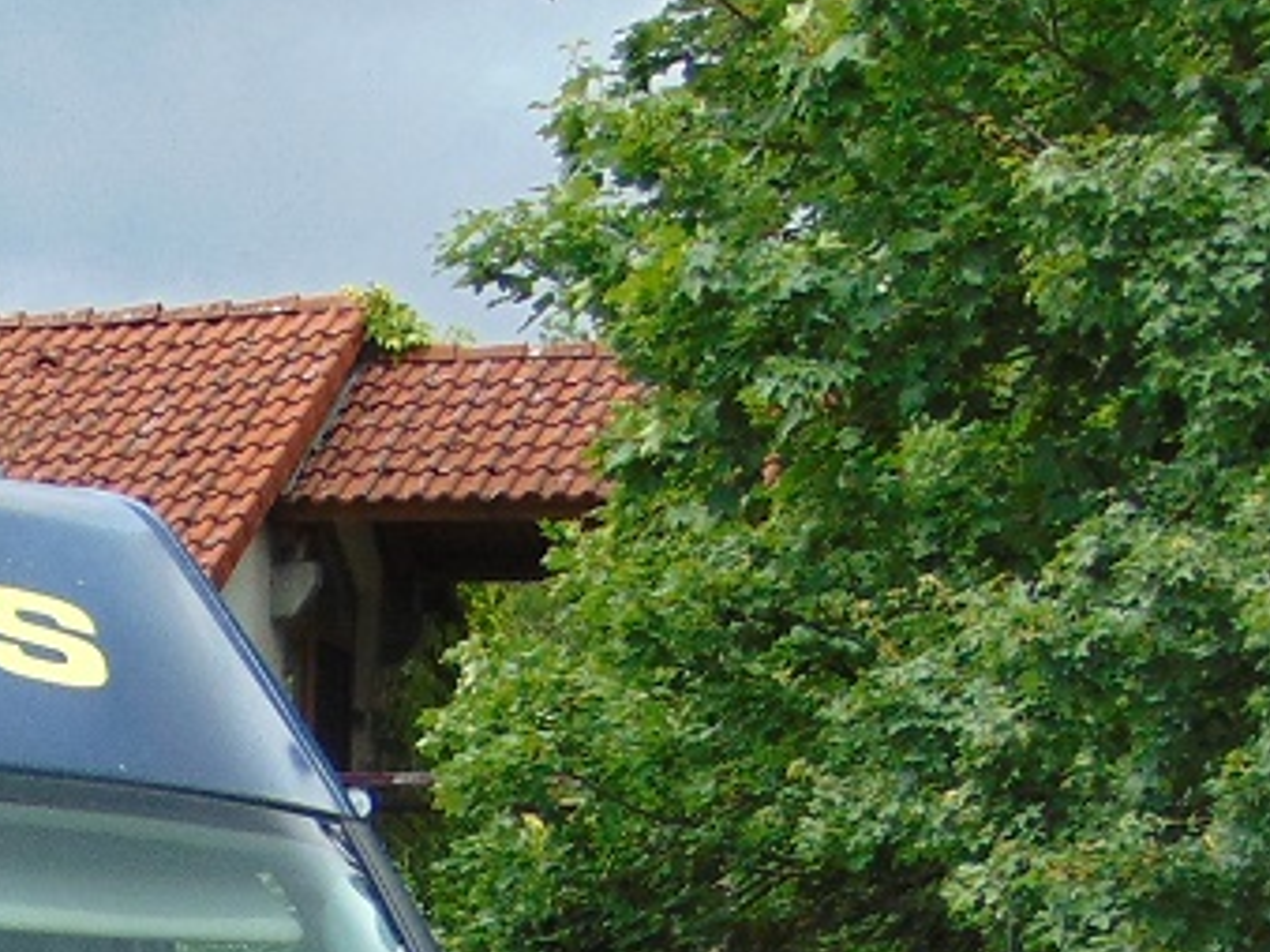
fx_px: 5465
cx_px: -543
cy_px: 1679
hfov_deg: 12.7
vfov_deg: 9.5
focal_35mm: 149
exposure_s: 1/500
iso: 80
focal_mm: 6.9
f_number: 3.3
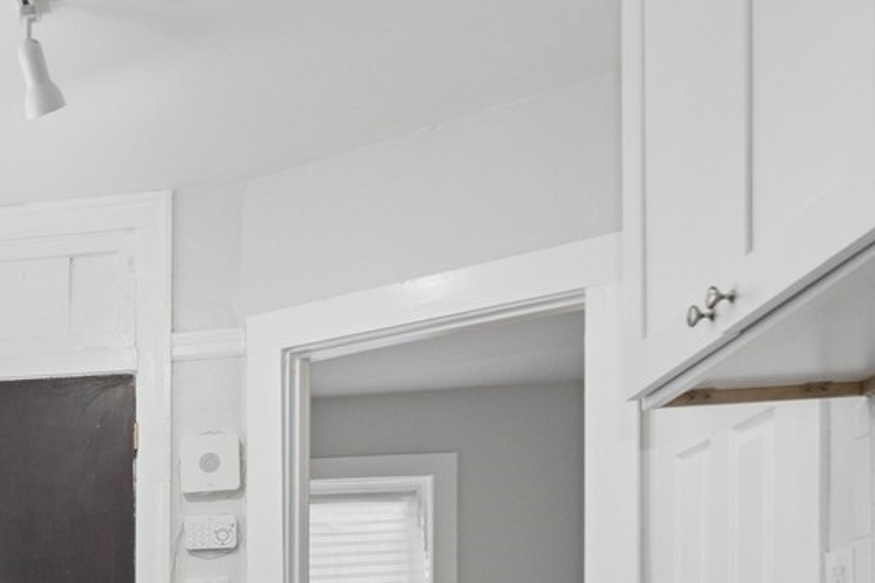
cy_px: 647
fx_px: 1093
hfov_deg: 36.4
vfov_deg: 27.3
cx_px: -105
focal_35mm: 45
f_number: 7.1
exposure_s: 1/30
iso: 250
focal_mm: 10
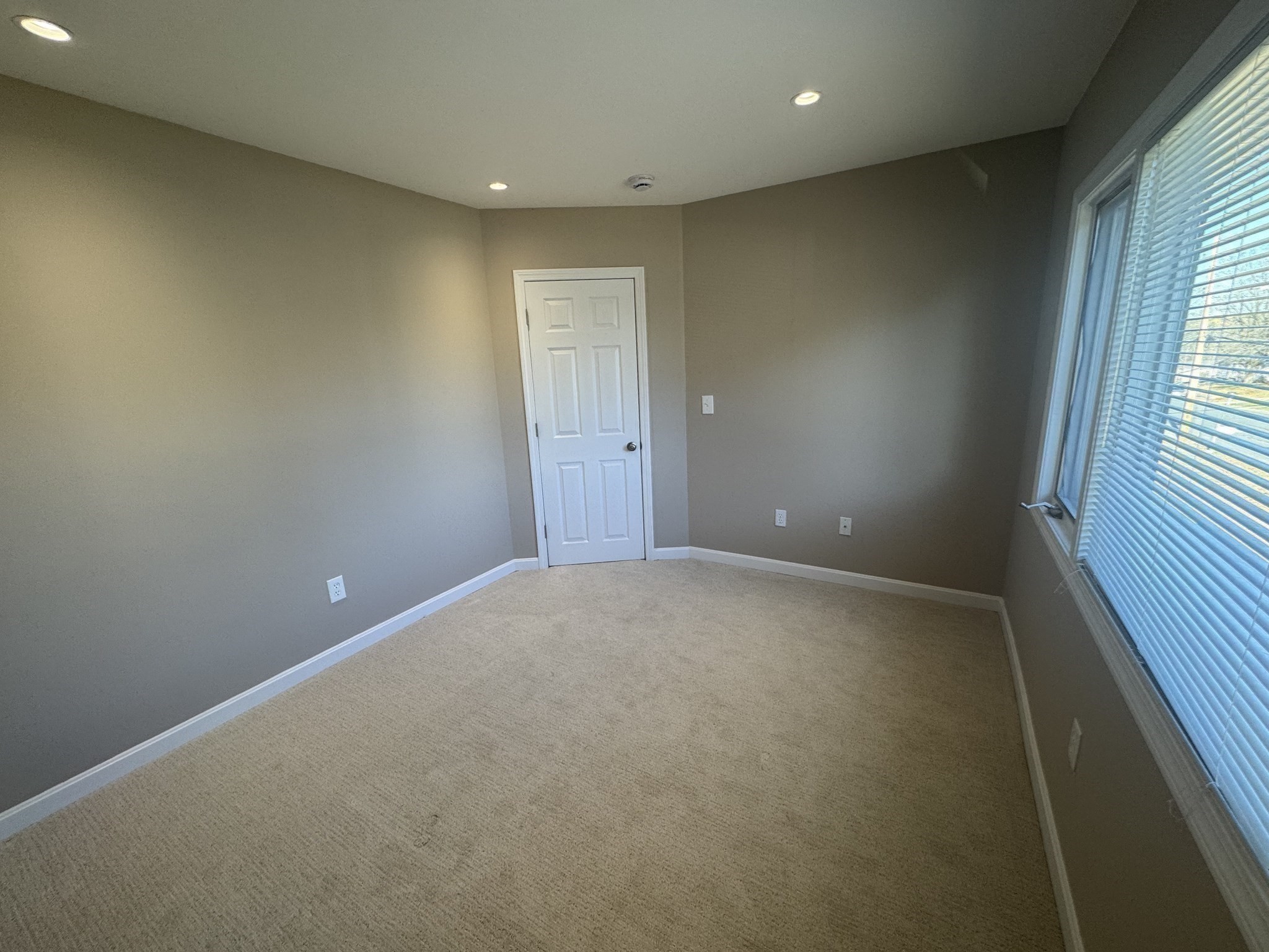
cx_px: 634
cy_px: 476
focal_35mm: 14
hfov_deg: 102.1
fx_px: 513
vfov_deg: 85.7
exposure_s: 1/120
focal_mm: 2.22
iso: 125
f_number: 2.2
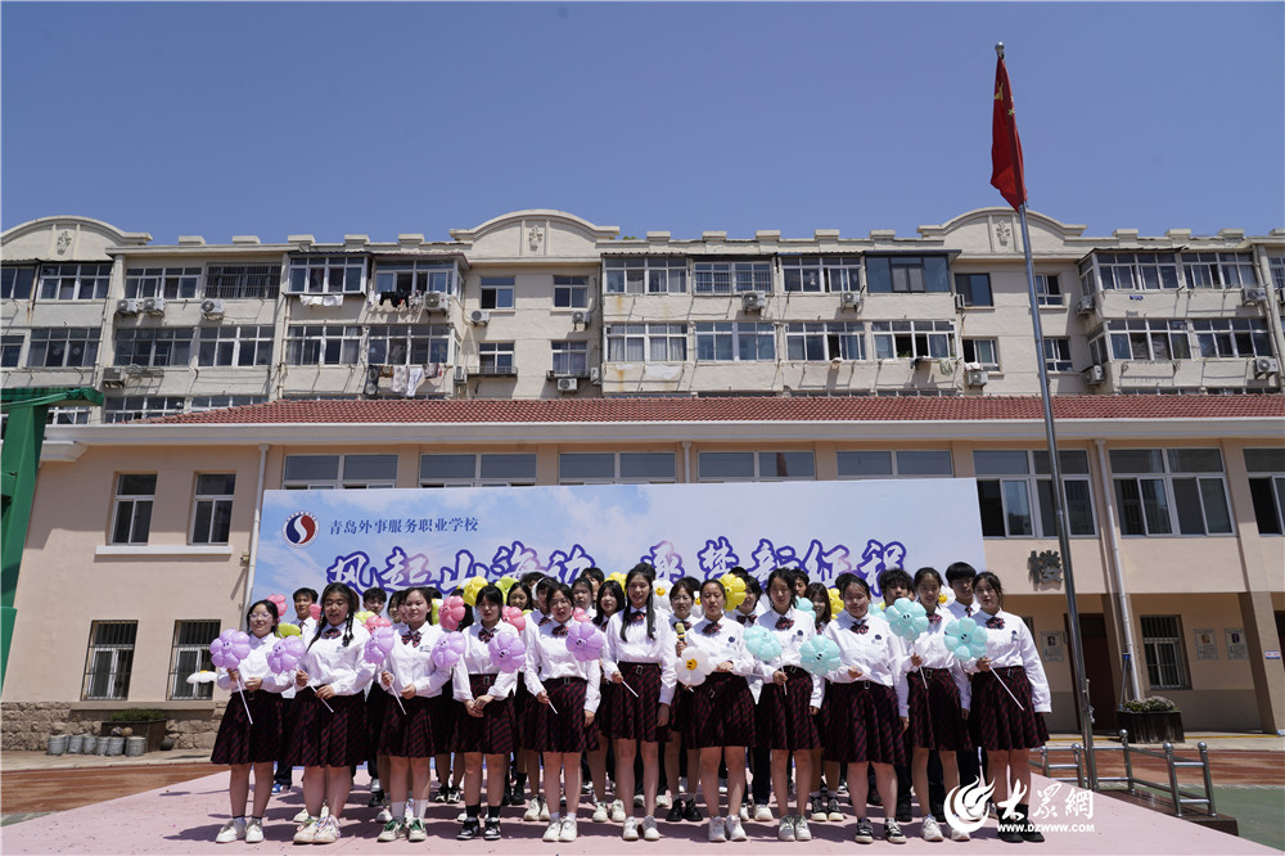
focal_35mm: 24
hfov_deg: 73.8
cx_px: 642
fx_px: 856
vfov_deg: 53.1
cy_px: 428
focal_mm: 24
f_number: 10
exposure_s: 1/250
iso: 100
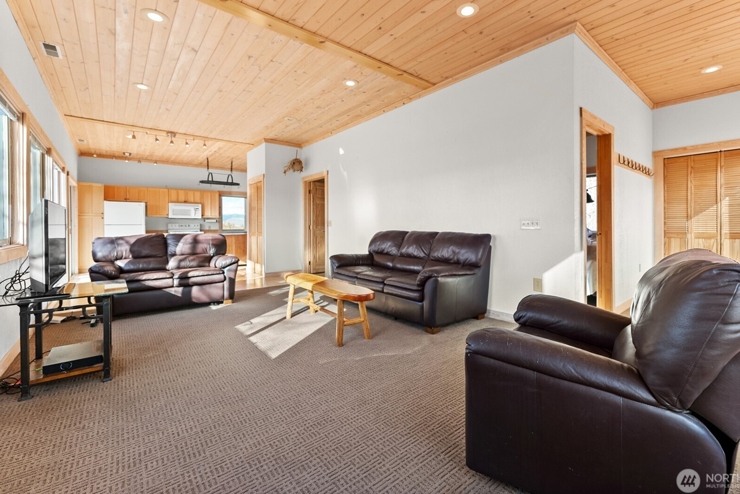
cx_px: 394
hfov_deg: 100.2
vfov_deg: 77.4
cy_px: 234
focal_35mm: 15
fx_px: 309
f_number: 2.8
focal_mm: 14
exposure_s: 1/40
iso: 400
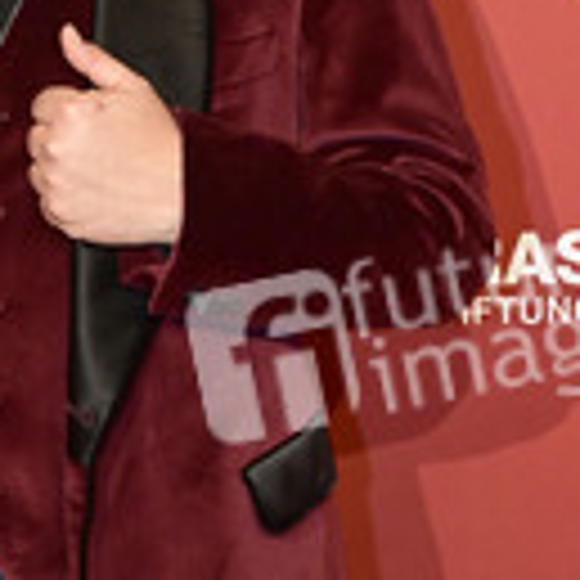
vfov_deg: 14.0
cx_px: 9
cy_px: 112
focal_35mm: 124
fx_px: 2351
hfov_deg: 13.9
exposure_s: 1/160
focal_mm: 47
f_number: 5.6
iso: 1600
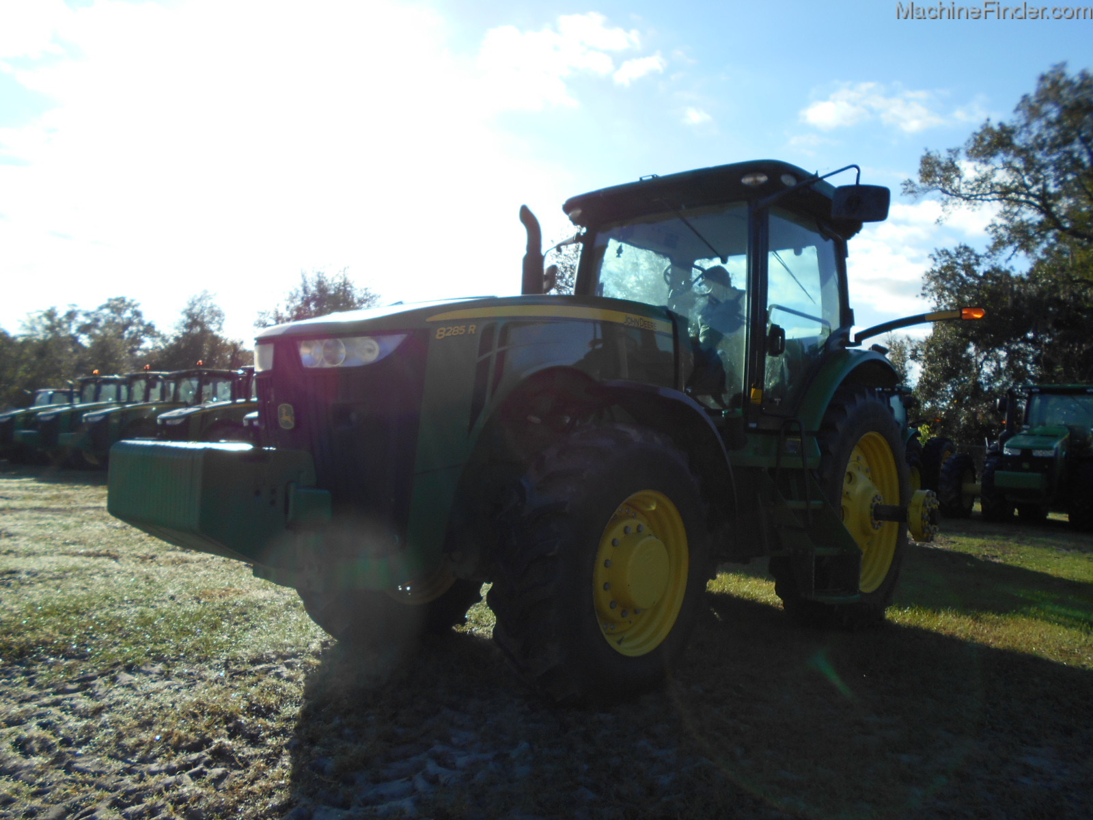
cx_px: 546
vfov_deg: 53.1
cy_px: 410
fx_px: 821
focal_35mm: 26
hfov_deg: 67.3
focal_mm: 4.6
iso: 80
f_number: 3.2
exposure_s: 1/1000
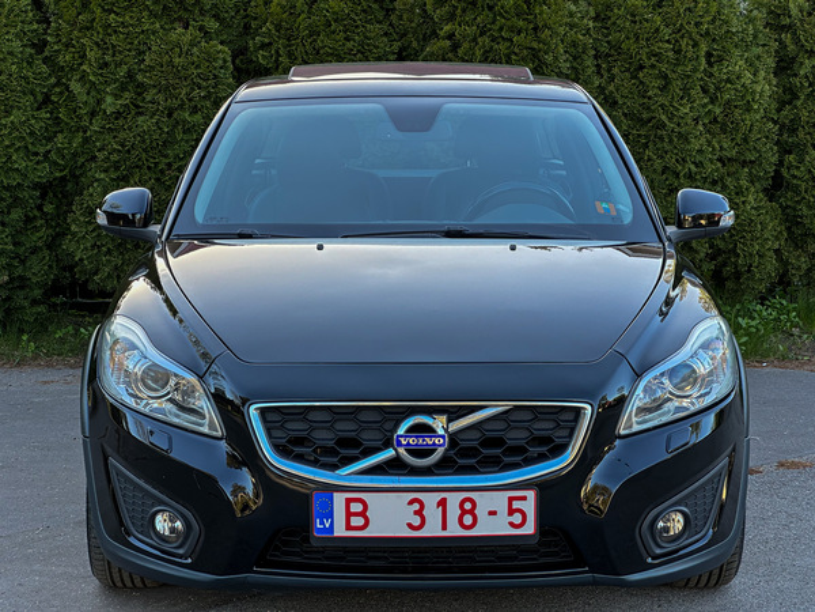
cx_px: 408
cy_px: 306
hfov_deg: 25.3
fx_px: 1813
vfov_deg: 19.1
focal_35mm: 77
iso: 40
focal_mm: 9
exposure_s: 1/99
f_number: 2.8
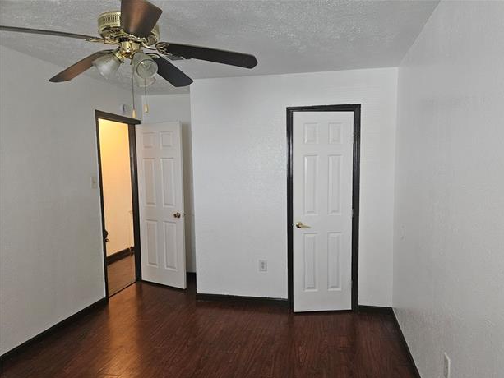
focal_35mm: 24
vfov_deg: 56.8
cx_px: 261
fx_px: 350
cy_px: 196
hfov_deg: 71.6
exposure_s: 1/120
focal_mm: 5.4
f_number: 1.8
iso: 1000
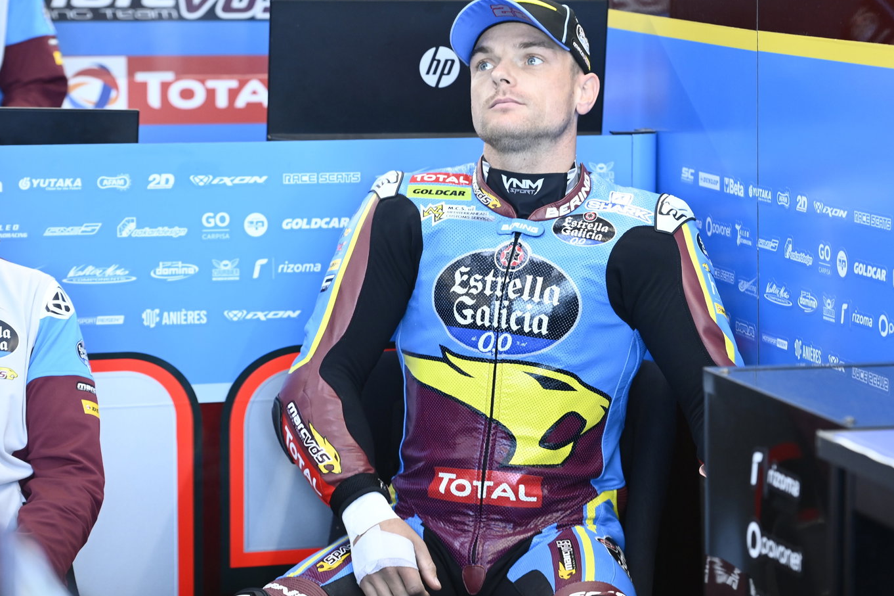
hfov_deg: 14.6
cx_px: 504
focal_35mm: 141
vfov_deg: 9.7
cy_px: 273
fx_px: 3500
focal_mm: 120
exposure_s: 1/100
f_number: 5
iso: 2000
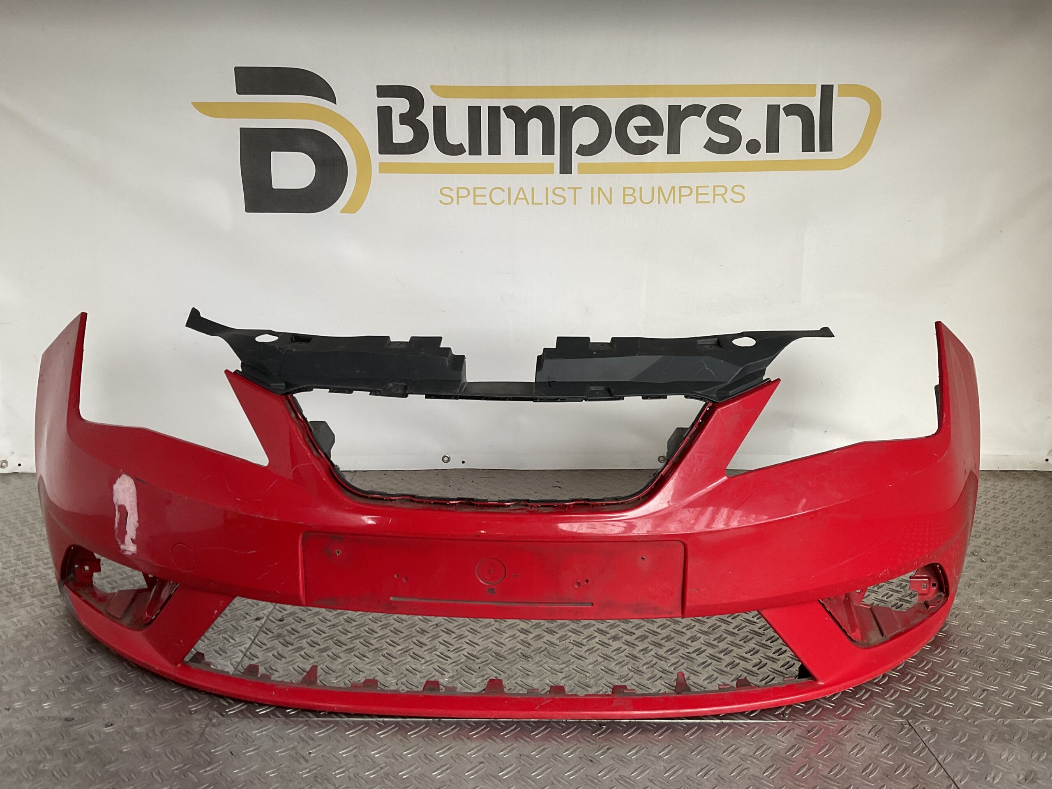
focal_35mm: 29
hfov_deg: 61.7
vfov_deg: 48.2
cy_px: 394
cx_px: 526
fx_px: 881
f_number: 1.8
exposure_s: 1/100
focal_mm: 3
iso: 40
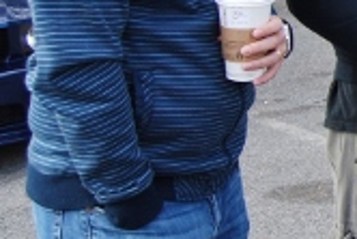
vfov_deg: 11.6
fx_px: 1151
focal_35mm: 116
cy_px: -45
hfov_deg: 15.2
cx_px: 643
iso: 110
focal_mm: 20
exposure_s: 1/125
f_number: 5.6
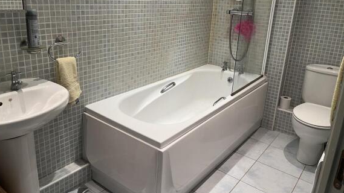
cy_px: 68
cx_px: 168
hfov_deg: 66.1
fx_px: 265
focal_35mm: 29
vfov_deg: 39.8
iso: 64
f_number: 1.6
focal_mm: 5.1
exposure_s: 1/50
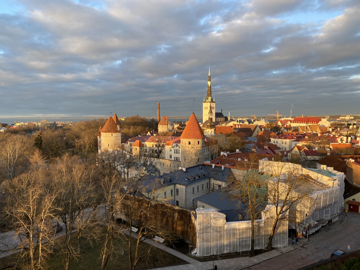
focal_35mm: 26
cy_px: 135
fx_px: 270
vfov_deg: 53.1
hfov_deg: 67.3
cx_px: 180
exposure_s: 1/300
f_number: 1.8
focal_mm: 4.25
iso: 32
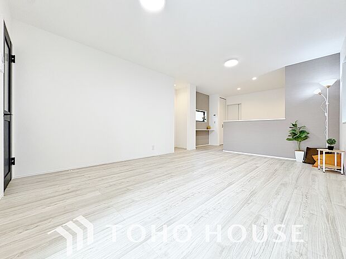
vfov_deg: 85.6
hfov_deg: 102.1
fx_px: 140
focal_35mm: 14
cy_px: 130
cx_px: 173
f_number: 2.2
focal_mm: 2.22
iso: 125
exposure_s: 1/101
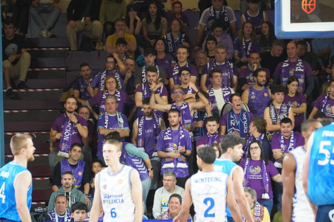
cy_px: 111
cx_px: 167
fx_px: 2920
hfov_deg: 6.5
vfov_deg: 4.4
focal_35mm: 315
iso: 6400
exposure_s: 1/200
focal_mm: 210
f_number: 6.3
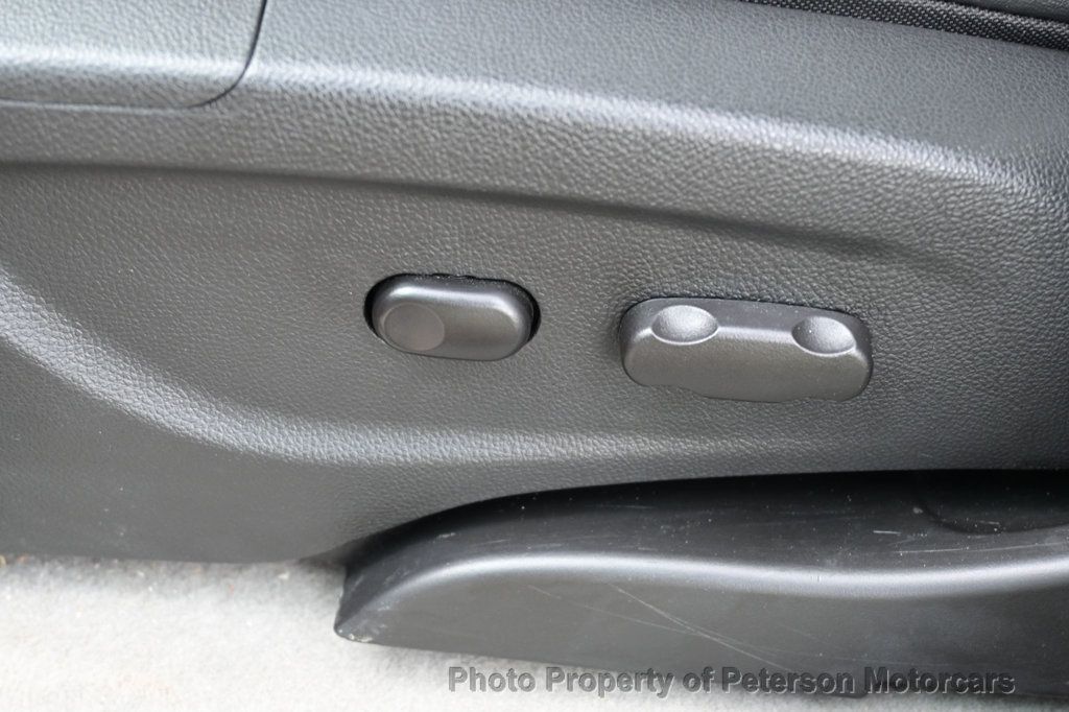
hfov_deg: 40.0
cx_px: 534
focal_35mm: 50
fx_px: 1469
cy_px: 356
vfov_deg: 27.2
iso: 450
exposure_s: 1/50
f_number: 5
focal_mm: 33
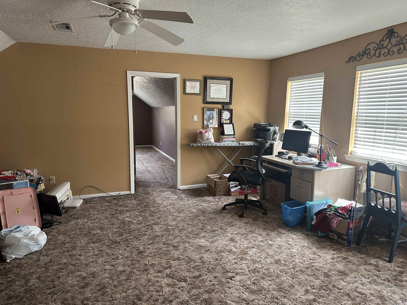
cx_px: 204
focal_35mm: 24
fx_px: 282
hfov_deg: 71.6
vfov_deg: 56.8
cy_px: 152
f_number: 1.78
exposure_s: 1/60
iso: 250
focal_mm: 6.86
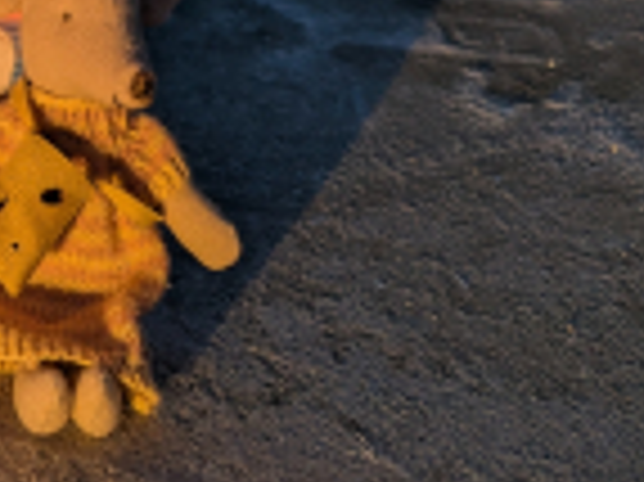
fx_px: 1561
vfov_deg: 15.7
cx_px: -374
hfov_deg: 19.6
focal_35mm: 84
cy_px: -306
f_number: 1.85
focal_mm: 6.81
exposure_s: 1/2571
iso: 50
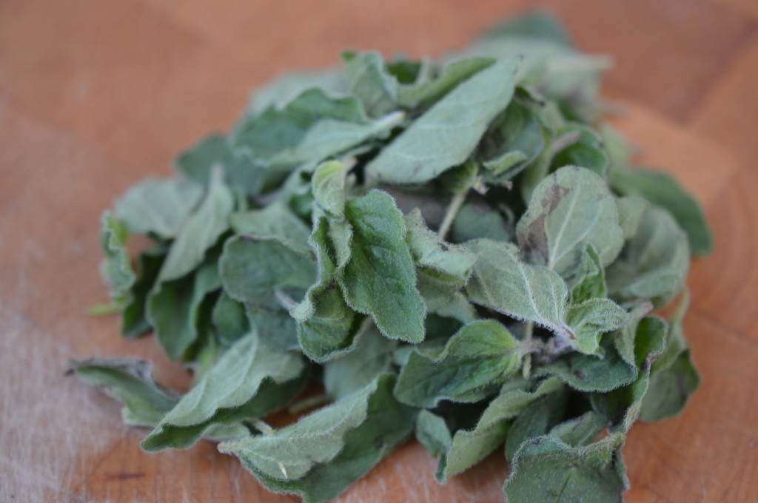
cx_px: 379
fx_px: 1262
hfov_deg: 33.4
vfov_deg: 22.6
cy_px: 252
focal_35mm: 60
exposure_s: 1/60
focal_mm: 40
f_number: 3.5
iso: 400
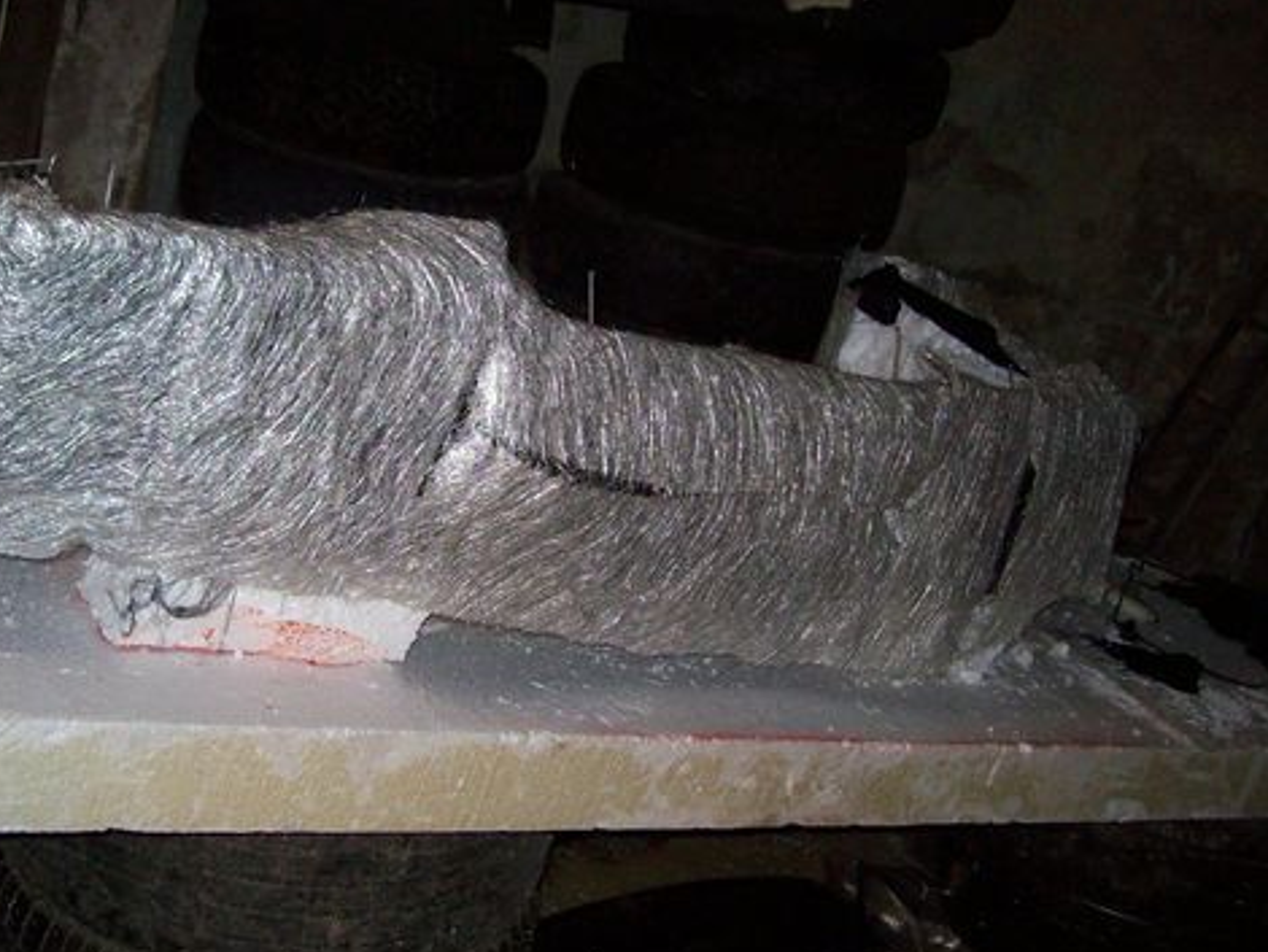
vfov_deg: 29.7
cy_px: 494
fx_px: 1796
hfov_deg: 38.5
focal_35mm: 49
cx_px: 432
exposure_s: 1/64
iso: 200
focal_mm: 6
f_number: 2.7
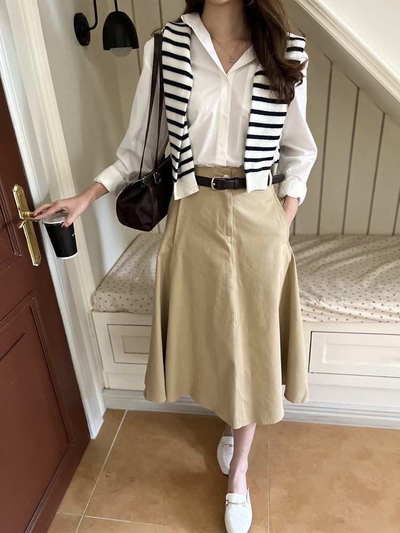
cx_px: 200
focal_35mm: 26
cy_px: 266
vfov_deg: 67.3
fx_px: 401
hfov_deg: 53.1
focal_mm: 5.1
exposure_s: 1/40
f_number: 1.6
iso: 500
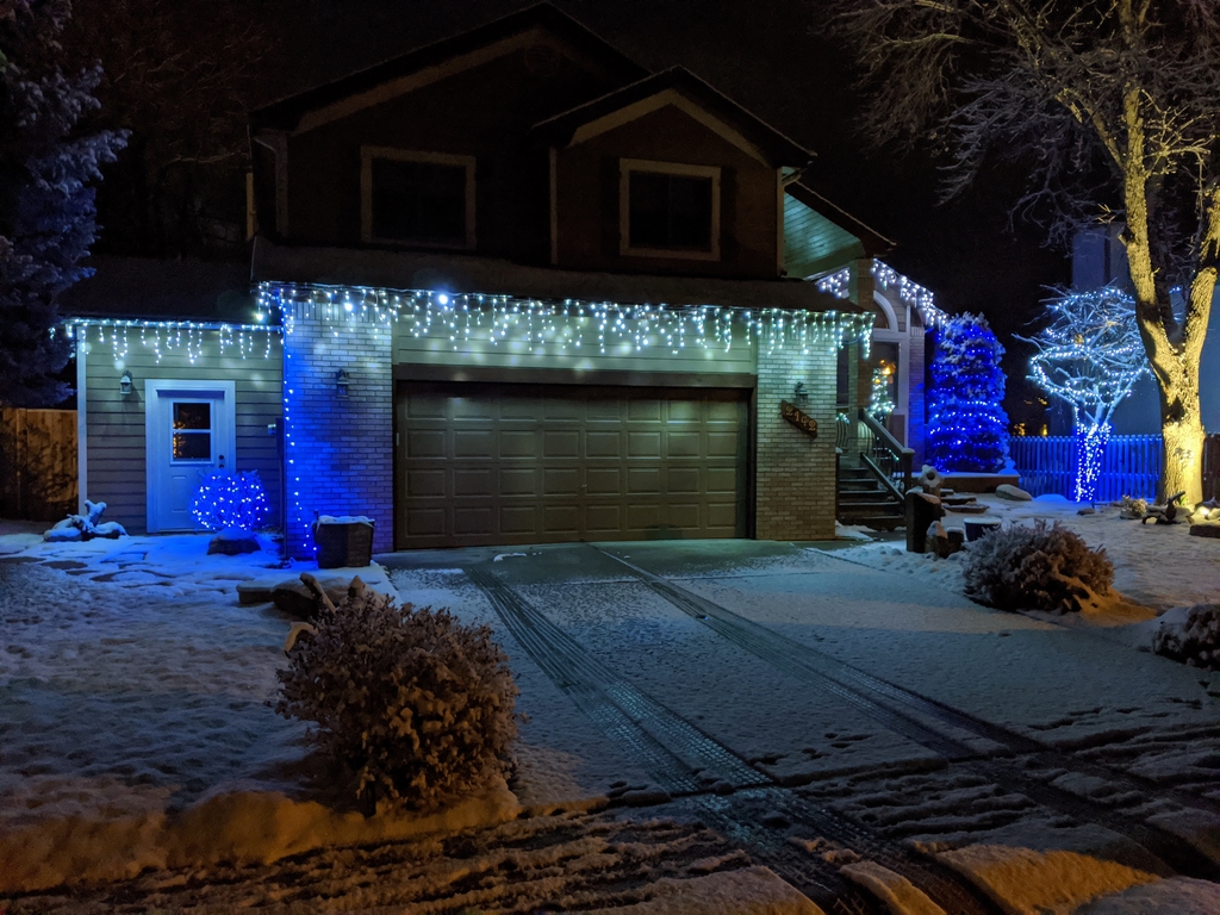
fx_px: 952
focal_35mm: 27
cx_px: 610
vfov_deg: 51.4
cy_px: 458
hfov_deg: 65.3
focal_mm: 4.44
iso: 600
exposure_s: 1/15
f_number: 1.8
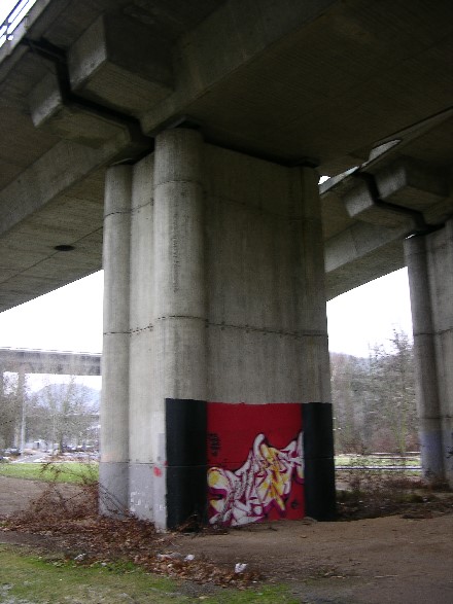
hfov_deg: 40.7
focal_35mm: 35
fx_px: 611
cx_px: 226
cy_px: 302
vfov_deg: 52.6
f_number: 2.8
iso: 50
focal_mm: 8.9
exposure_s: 1/19
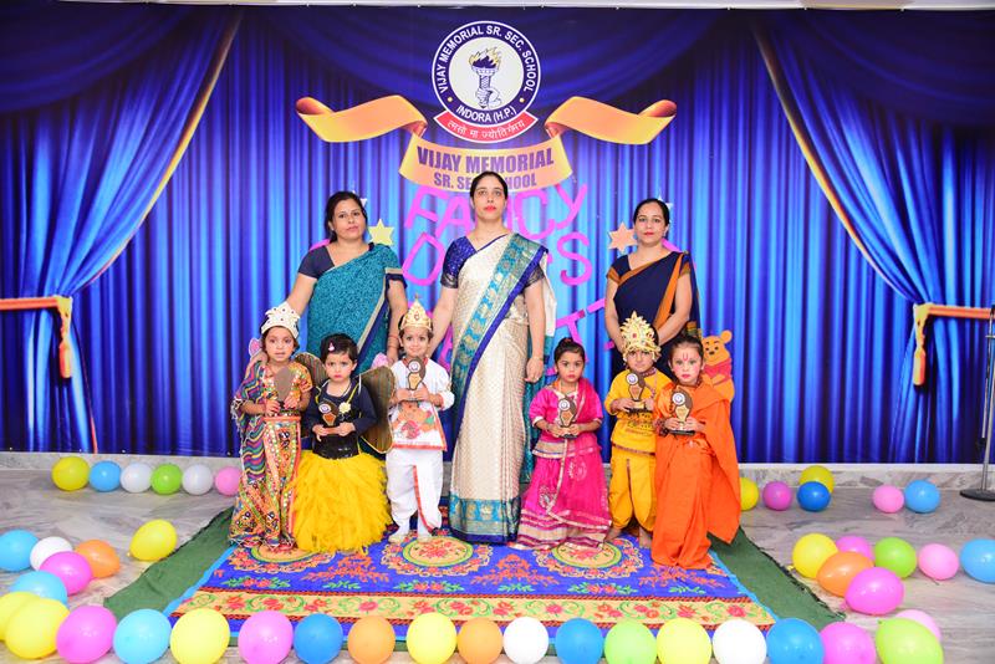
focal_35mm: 28
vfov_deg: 46.4
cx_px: 498
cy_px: 332
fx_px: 774
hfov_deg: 65.5
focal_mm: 28
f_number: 4.5
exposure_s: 1/125
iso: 1000
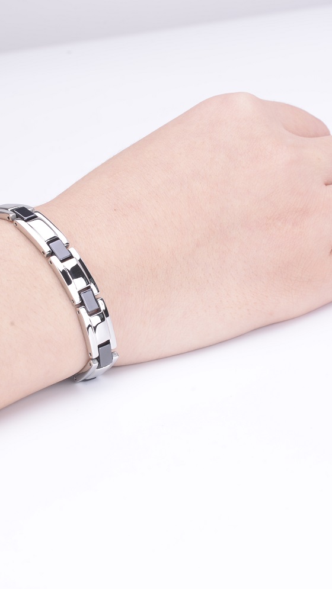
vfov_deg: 26.8
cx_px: 75
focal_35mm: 79
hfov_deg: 15.2
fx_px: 1236
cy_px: 296
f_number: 14
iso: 100
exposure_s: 1/80
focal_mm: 50
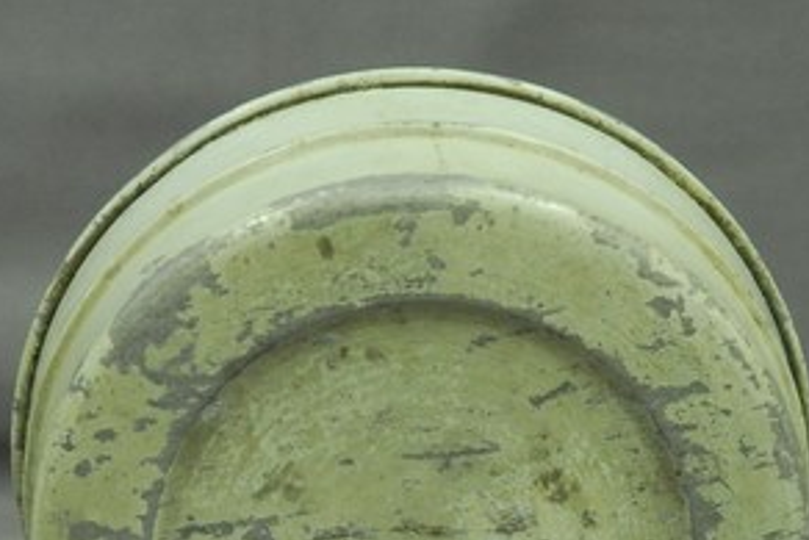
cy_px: 537
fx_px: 5171
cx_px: 424
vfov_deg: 6.0
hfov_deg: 8.9
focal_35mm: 230
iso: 1000
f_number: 8
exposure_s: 1/10
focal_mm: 70
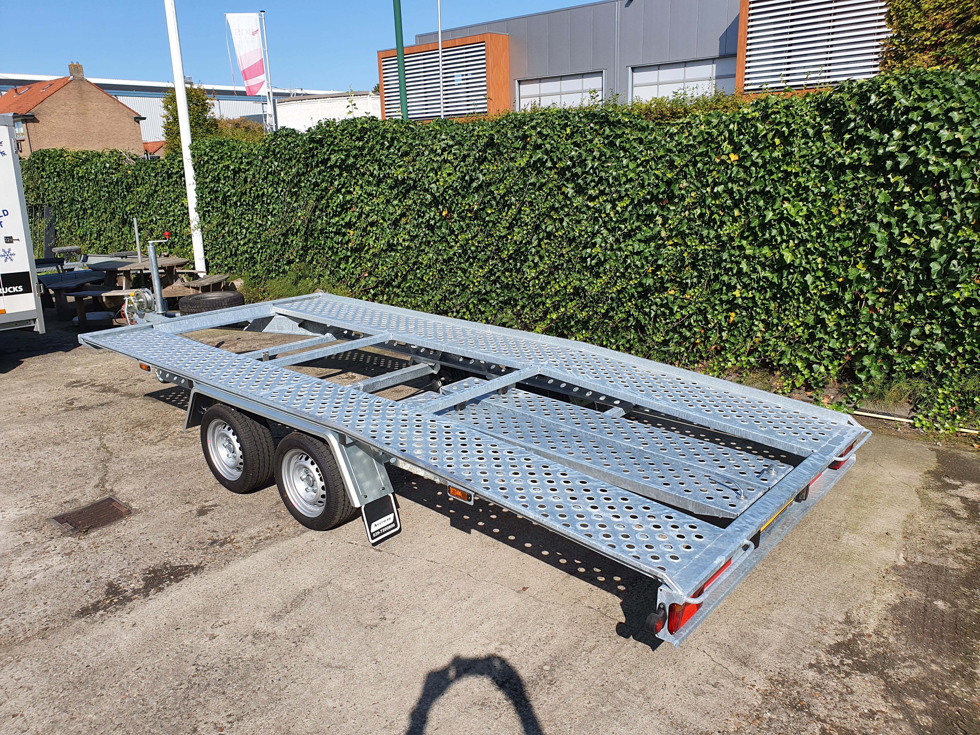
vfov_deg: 53.1
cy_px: 368
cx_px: 490
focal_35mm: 26
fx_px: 736
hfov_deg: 67.3
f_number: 2.4
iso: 50
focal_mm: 4.32
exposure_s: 1/1664
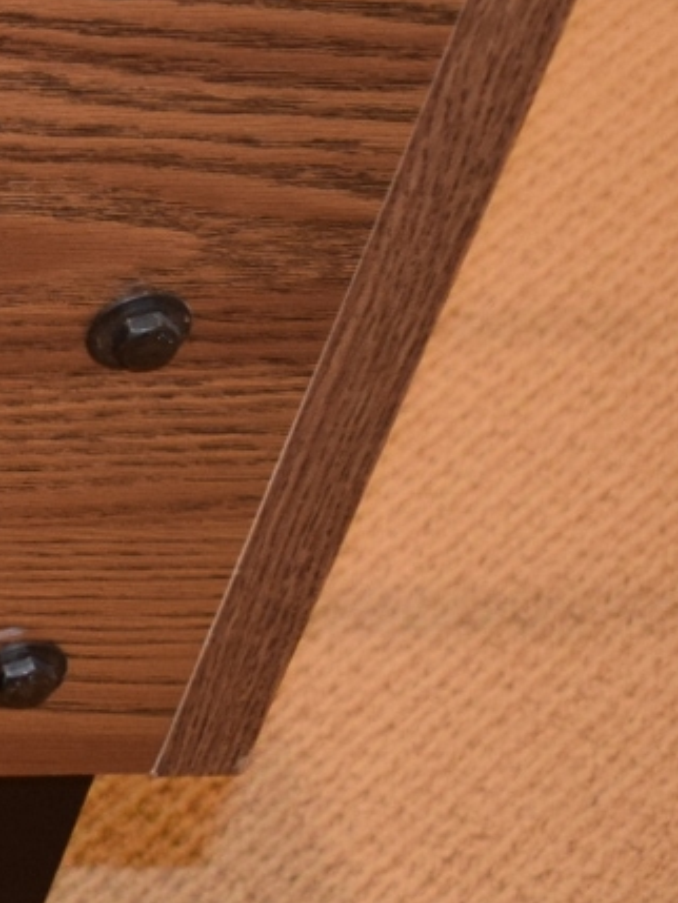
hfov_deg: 10.3
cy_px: 243
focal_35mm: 121
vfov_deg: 16.2
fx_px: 3158
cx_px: -1034
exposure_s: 1/60
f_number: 3.5
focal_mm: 18
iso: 1100
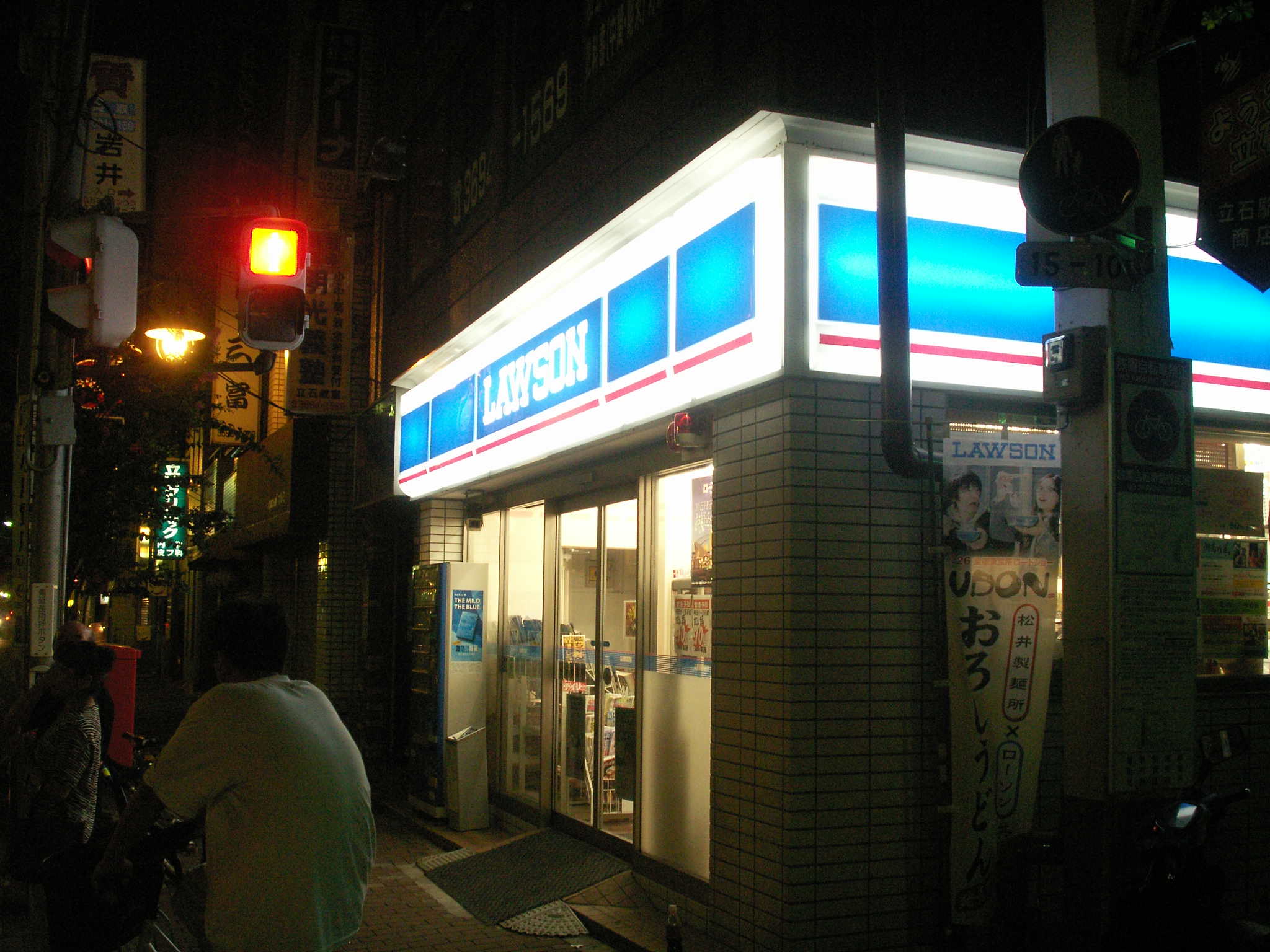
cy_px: 476
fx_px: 1357
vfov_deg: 38.7
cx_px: 635
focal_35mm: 37
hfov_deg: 50.1
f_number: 3.5
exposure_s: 1/20
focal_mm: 7.7
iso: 160
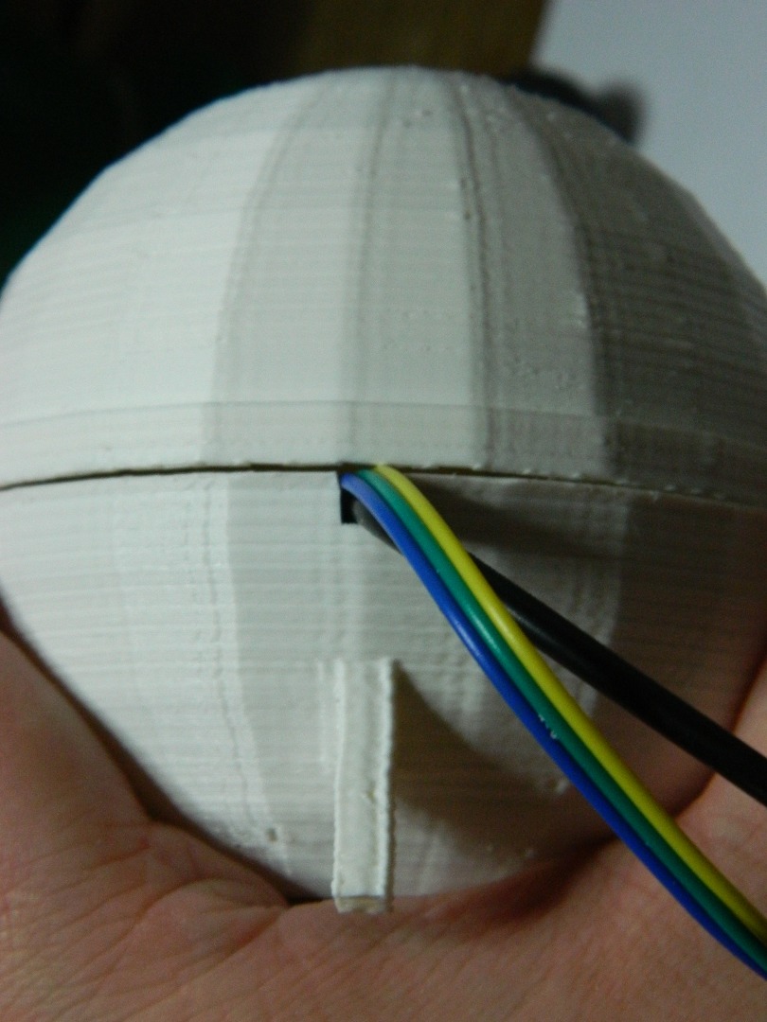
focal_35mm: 103
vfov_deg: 19.1
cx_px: 384
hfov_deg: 14.4
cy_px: 511
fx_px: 3043
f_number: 4.5
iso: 400
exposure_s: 1/60
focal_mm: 18.6
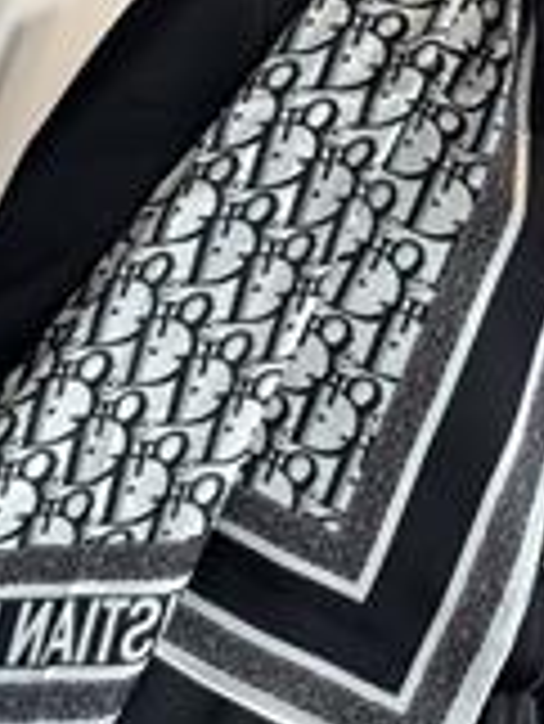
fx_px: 2574
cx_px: 432
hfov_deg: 12.0
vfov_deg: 15.7
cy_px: 25
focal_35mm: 123
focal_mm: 6.86
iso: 64
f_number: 1.78
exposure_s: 1/329
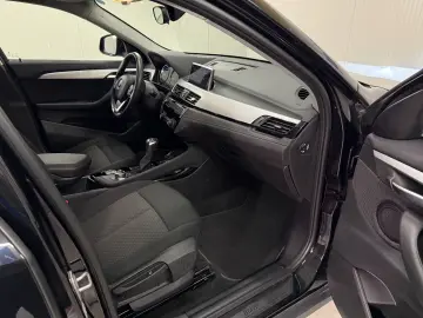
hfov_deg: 71.6
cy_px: 159
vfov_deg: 56.8
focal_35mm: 24
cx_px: 212
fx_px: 293
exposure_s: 1/50
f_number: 1.78
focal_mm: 6.76
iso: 250
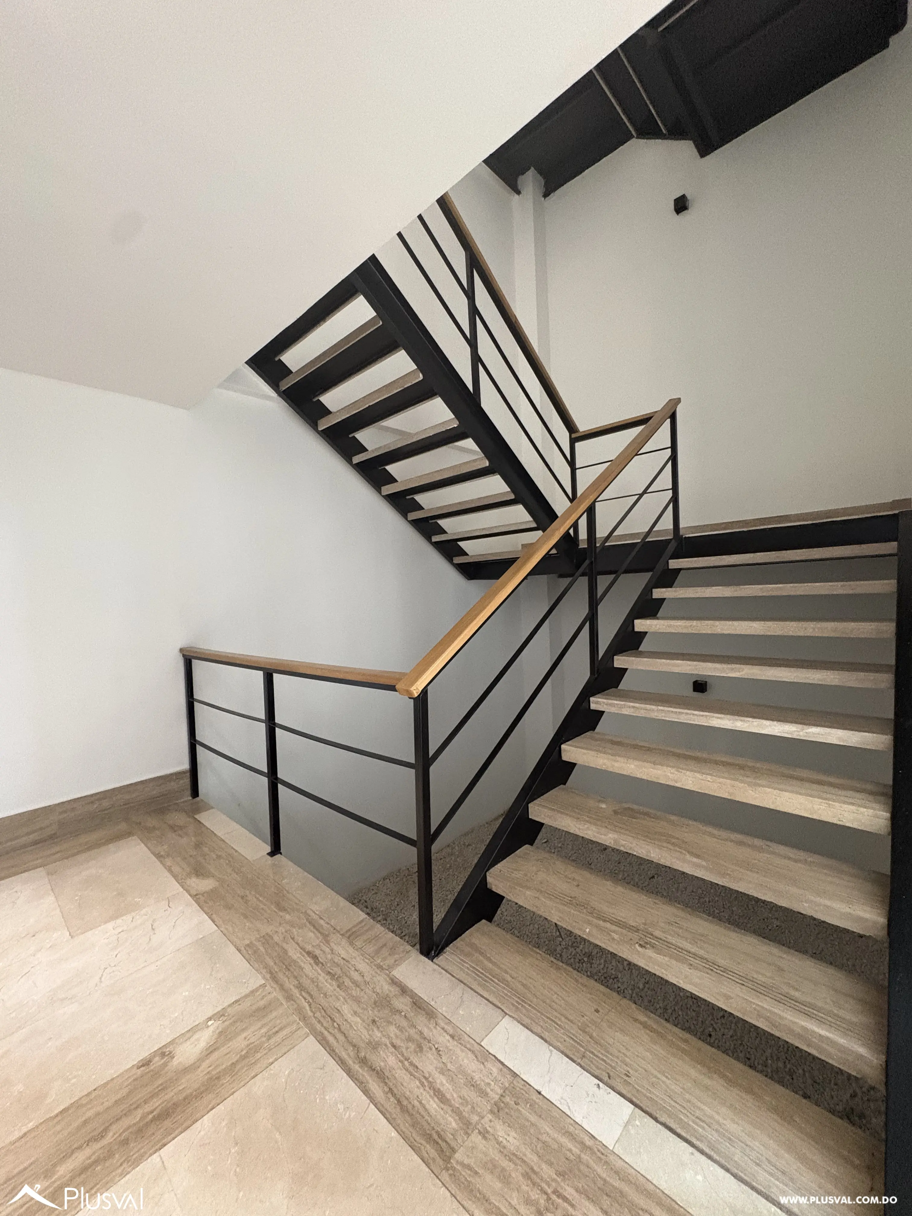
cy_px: 608
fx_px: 492
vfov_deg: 102.1
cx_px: 456
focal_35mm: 14
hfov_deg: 85.7
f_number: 2.2
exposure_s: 1/60
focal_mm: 2.22
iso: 800
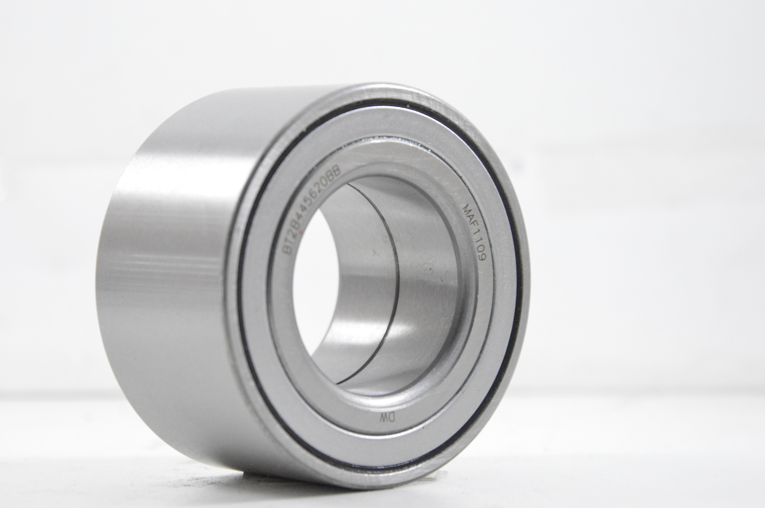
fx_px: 2836
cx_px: 333
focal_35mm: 134
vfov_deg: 10.2
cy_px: 277
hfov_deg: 15.4
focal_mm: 75
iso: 3200
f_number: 7.1
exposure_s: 1/100
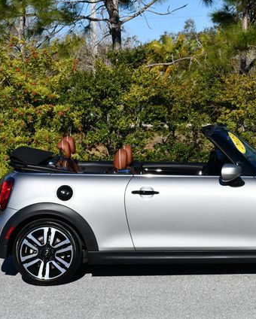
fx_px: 965
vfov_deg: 18.8
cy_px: 160
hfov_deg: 15.1
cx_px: 178
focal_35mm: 102
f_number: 9
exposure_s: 1/320
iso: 100
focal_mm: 36
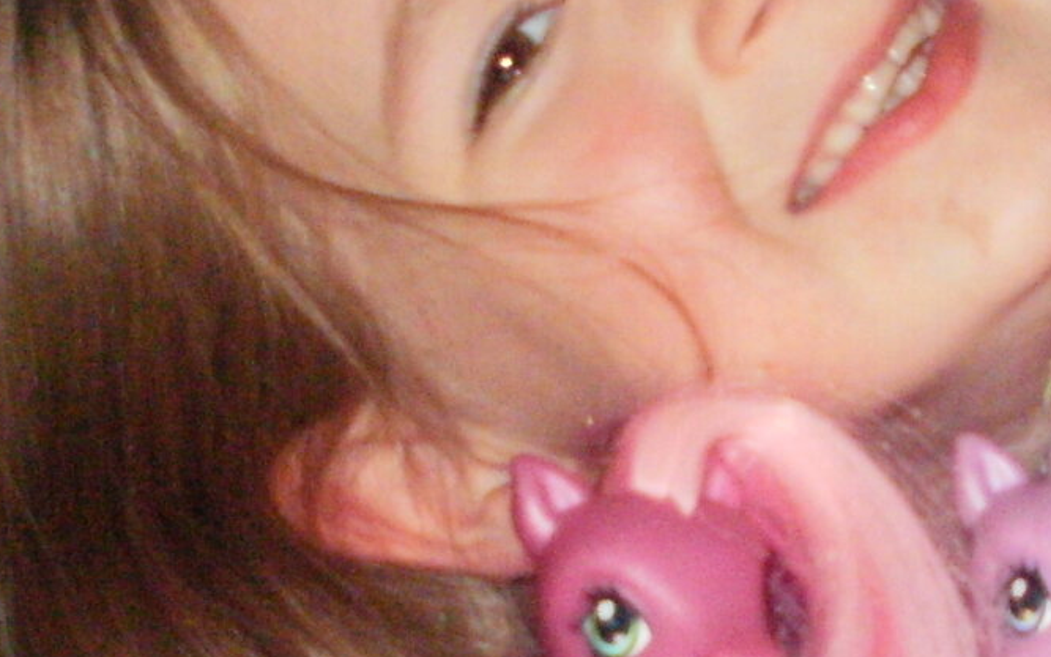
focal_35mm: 143
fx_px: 4096
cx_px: 862
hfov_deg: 14.5
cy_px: 719
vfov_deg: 9.1
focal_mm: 6.3
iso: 400
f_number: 3.5
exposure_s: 1/250
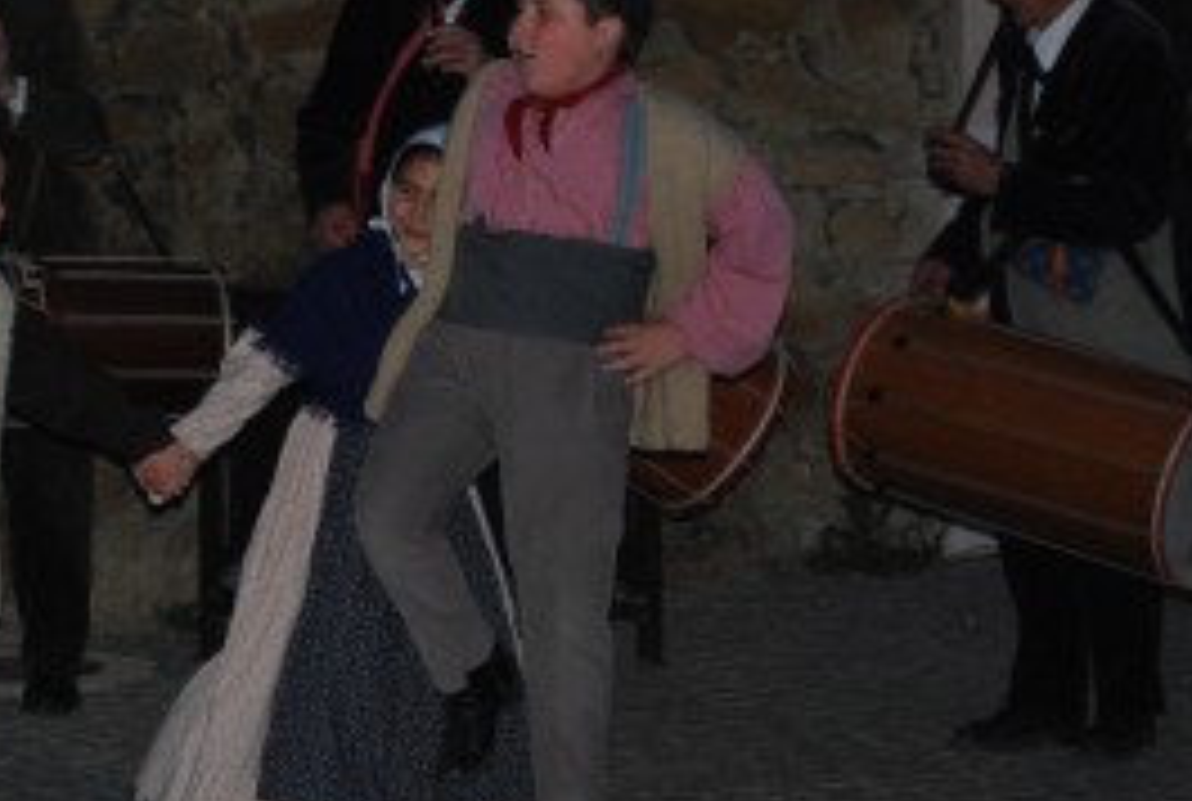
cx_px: 13
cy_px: 421
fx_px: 5044
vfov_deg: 9.1
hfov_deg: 13.3
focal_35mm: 152
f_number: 5.3
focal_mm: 42
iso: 560
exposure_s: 1/60
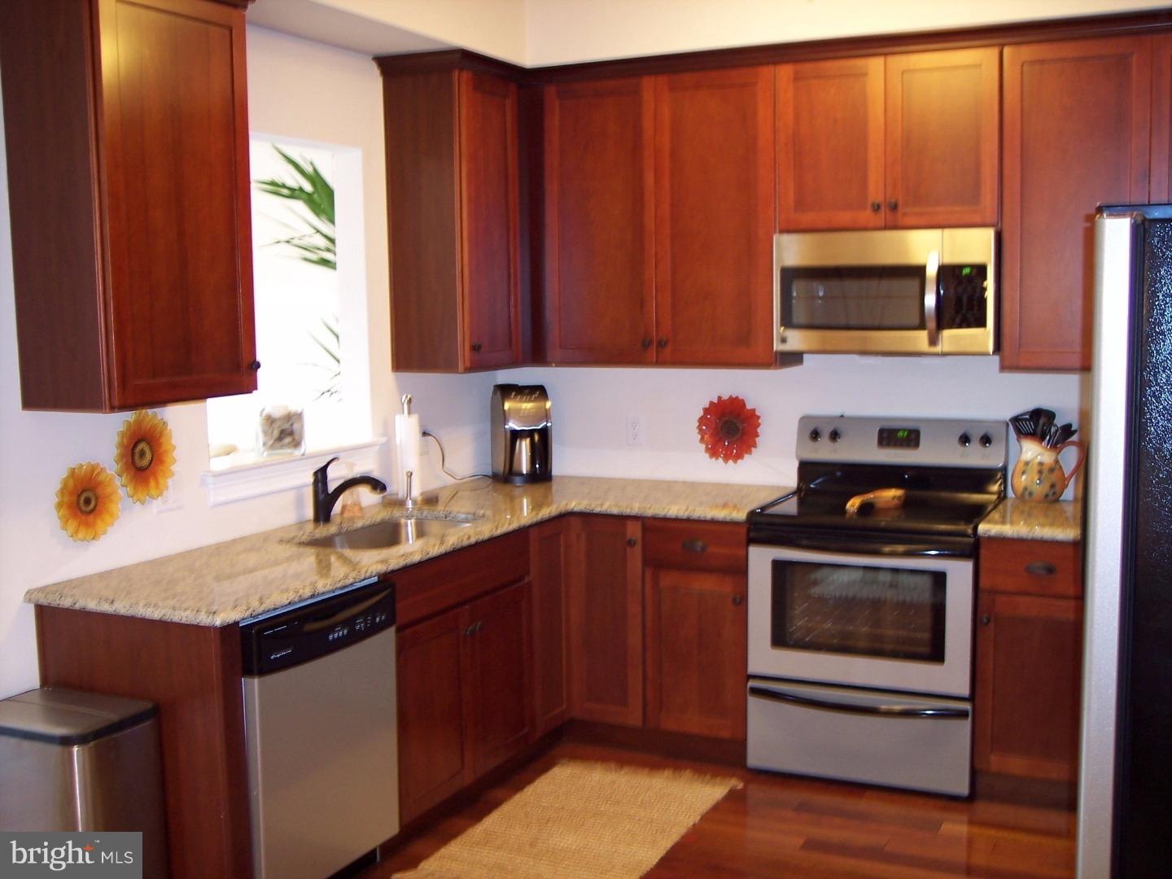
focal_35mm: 39
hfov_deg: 47.9
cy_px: 440
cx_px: 586
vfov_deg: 36.8
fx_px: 1320
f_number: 2.8
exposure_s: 1/4
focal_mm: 8
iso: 100
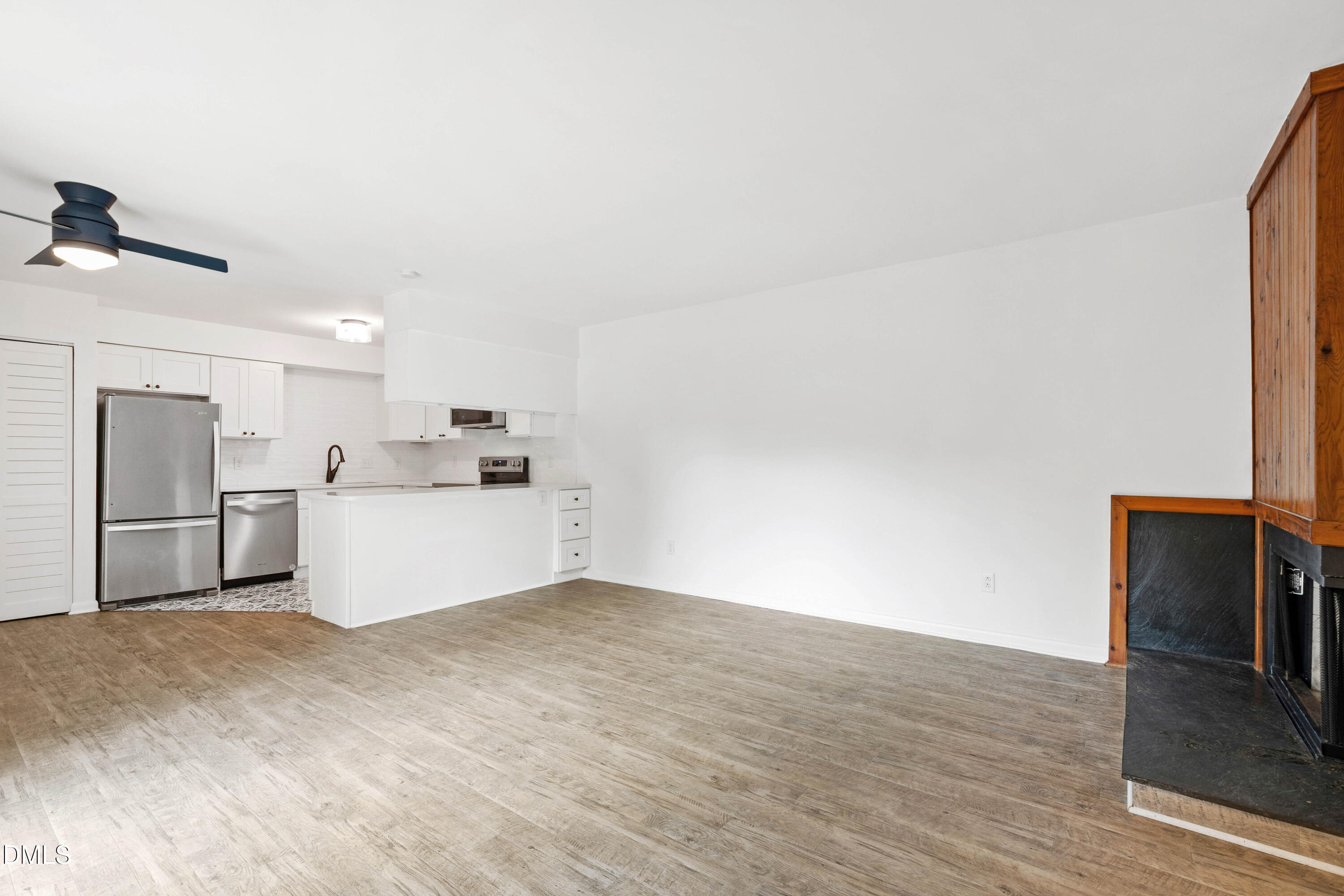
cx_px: 672
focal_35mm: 15
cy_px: 448
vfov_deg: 77.3
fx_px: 560
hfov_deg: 100.4
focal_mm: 10
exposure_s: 1/1.67
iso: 100
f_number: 8
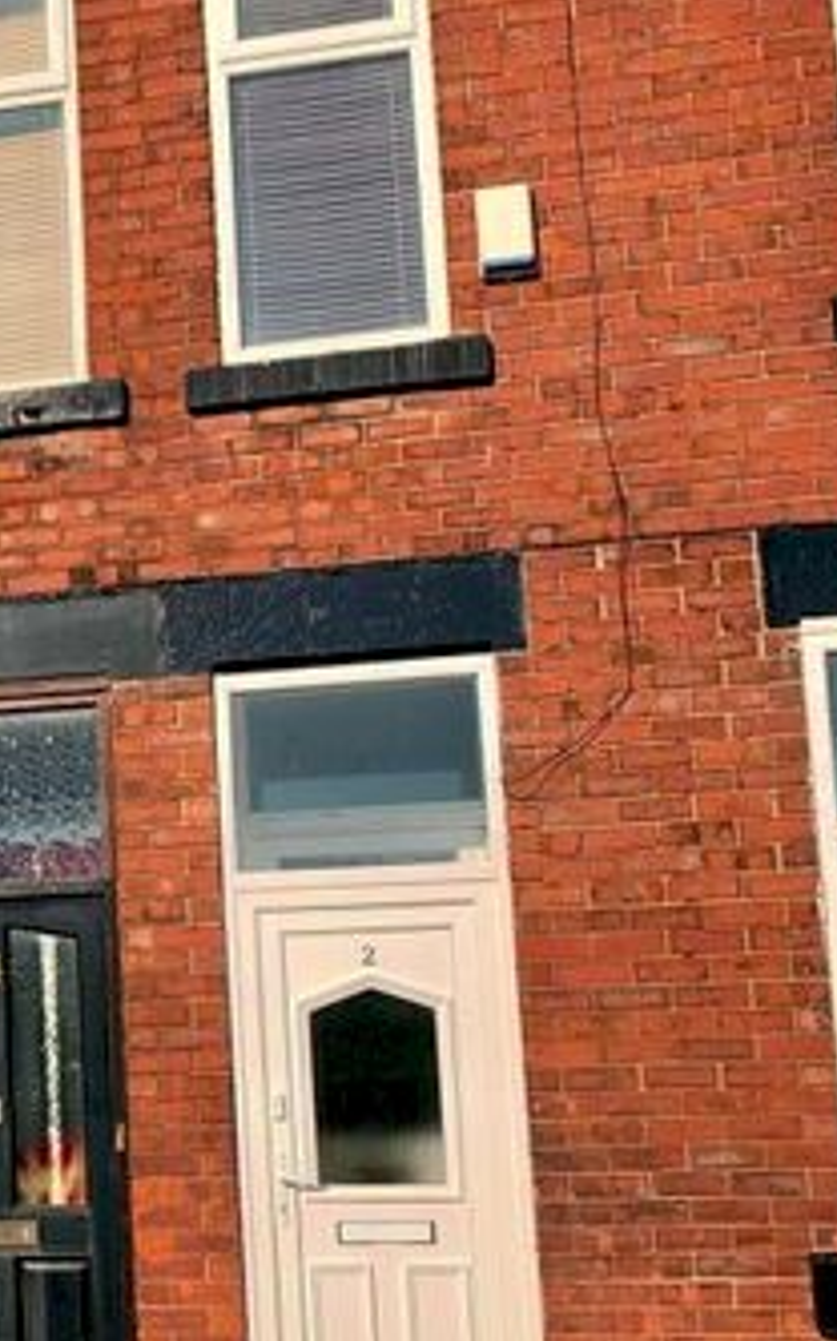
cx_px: -141
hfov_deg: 21.0
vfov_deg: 34.9
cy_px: 828
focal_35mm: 58
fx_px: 2118
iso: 25
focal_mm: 4.25
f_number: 1.8
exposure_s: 1/3185
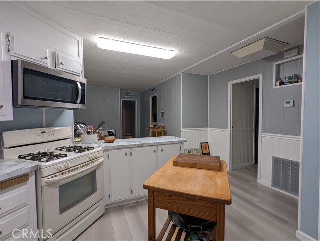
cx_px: 160
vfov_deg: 78.2
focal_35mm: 16
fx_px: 148
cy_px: 120
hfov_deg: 94.5
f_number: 2.2
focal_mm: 2.35
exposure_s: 1/40
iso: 56
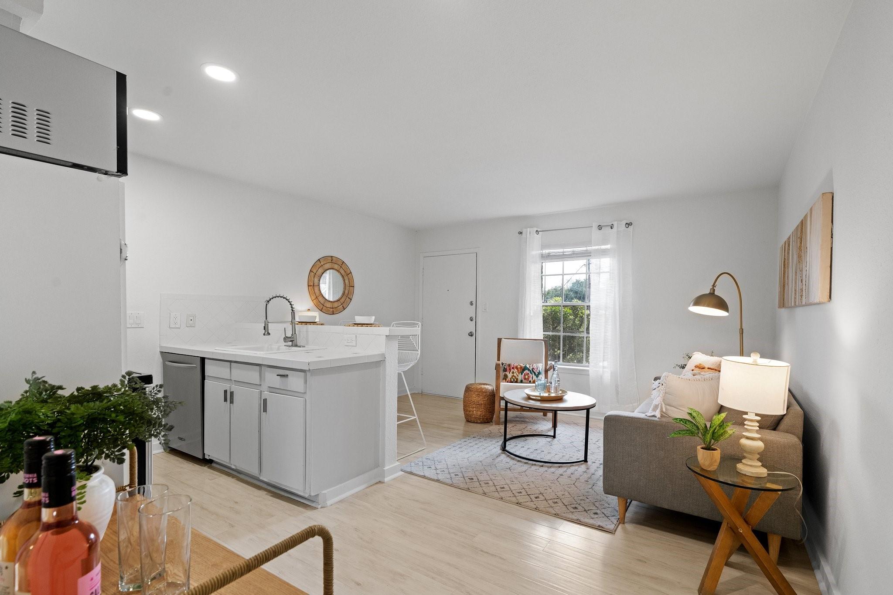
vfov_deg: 73.8
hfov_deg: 96.7
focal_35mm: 16
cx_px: 446
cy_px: 298
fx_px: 397
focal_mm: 16
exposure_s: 1/20
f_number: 8
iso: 2000
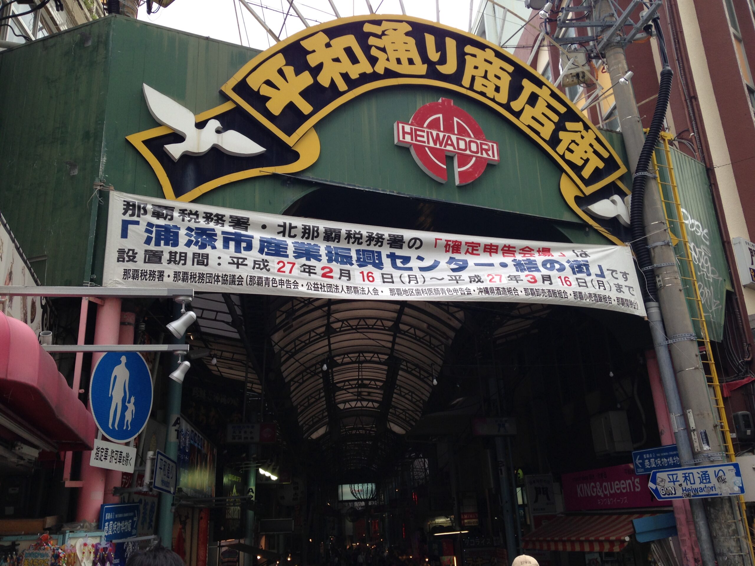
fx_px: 720
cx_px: 378
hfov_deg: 55.4
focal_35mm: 33
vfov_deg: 42.9
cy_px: 283
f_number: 2.4
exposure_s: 1/374
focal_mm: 4.12
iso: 50
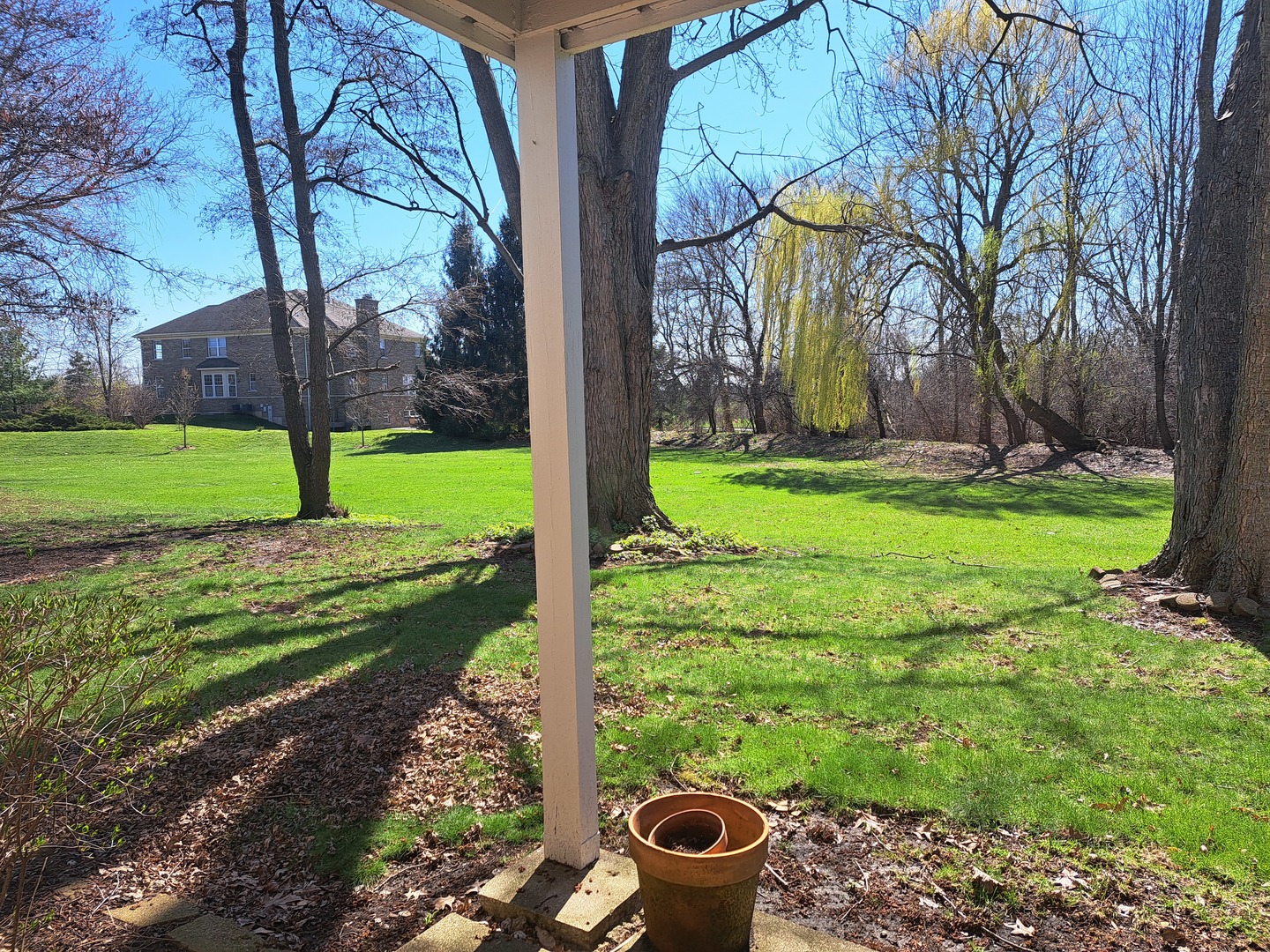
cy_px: 476
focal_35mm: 24
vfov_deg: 56.8
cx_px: 635
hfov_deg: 71.6
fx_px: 881
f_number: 1.8
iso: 50
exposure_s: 1/600
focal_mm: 5.23
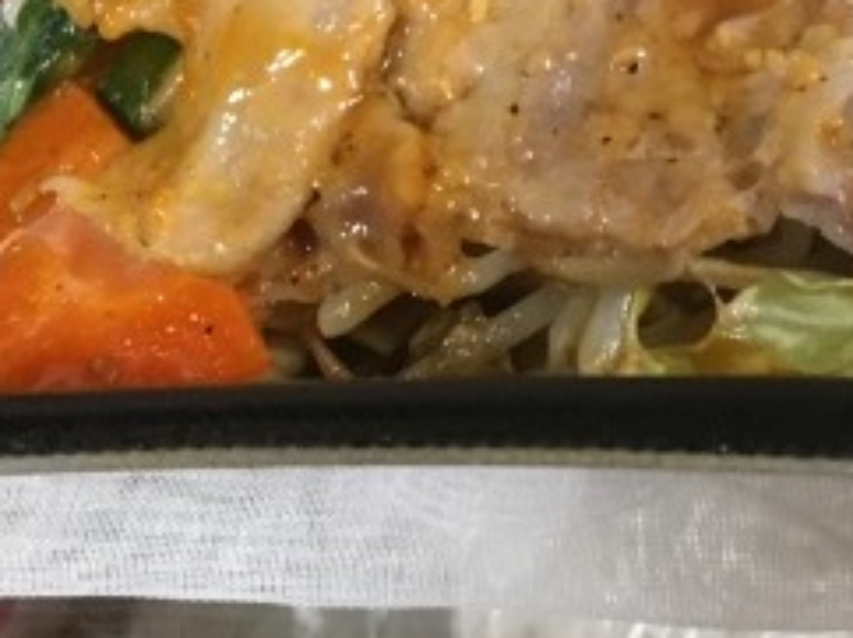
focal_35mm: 72
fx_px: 1772
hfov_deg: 26.0
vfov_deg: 19.3
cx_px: 800
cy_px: -120
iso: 200
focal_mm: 4.15
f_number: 2.2
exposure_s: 1/17
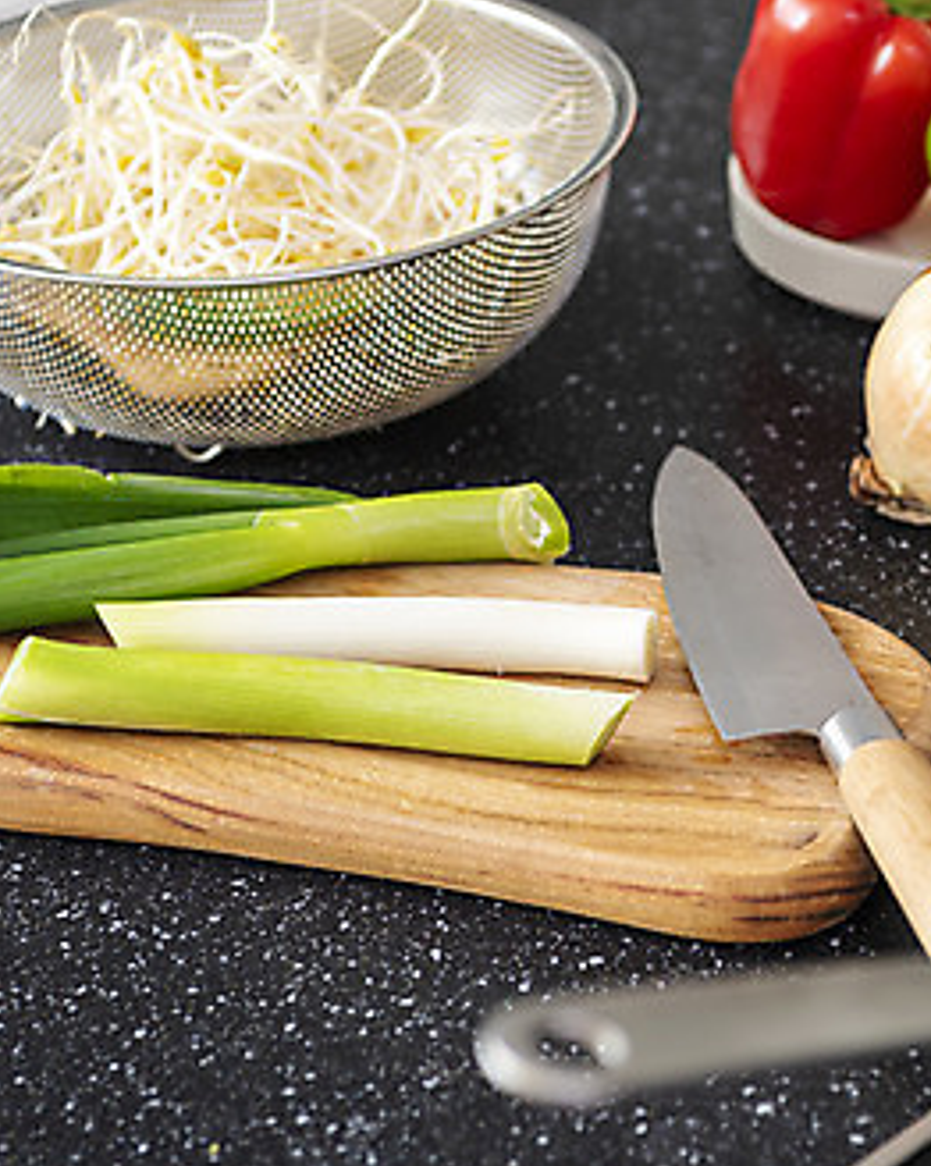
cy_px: 558
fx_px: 4137
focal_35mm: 120
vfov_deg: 16.0
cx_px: 716
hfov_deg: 12.8
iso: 160
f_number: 4
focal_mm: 70
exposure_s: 1/6
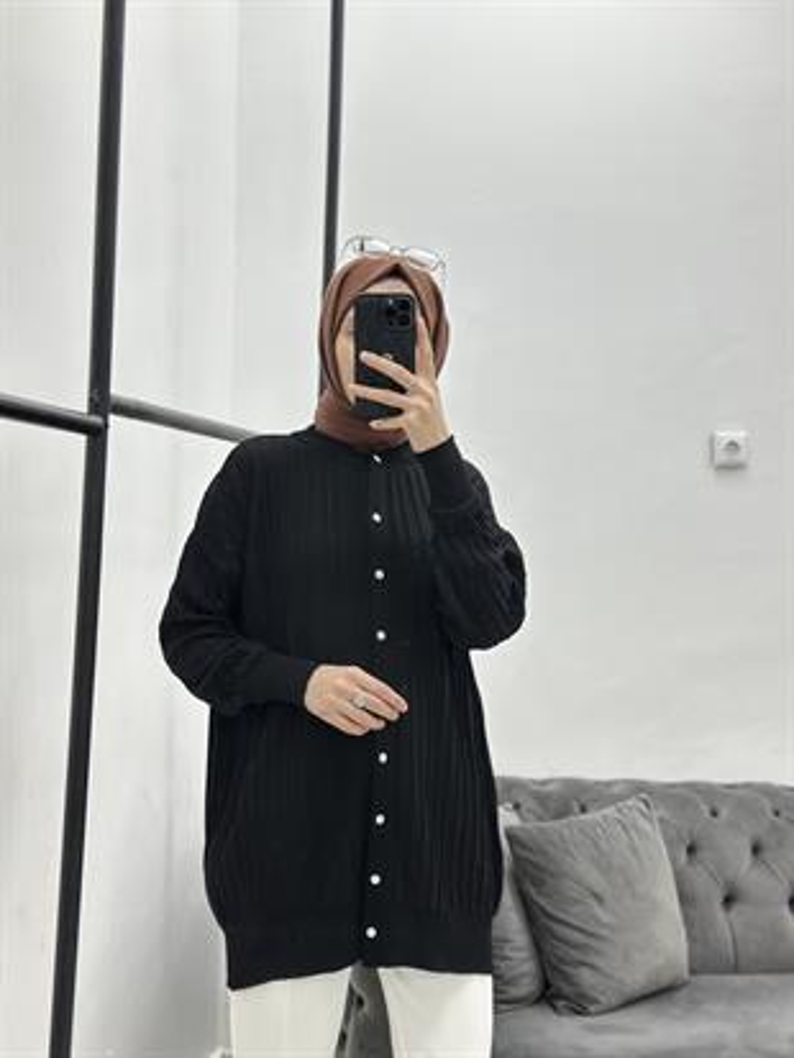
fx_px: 1467
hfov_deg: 30.3
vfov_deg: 39.6
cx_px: 397
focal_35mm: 48
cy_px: 529
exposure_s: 1/100
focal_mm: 6.86
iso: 160
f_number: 1.78
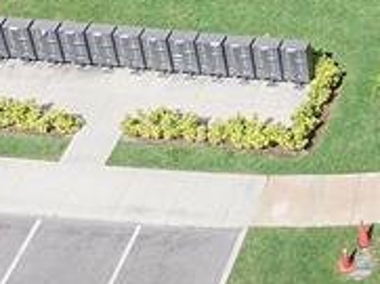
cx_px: 682
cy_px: -184
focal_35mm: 136
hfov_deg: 13.1
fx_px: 1490
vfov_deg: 10.4
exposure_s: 1/2000
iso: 100
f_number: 2.8
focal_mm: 4.39
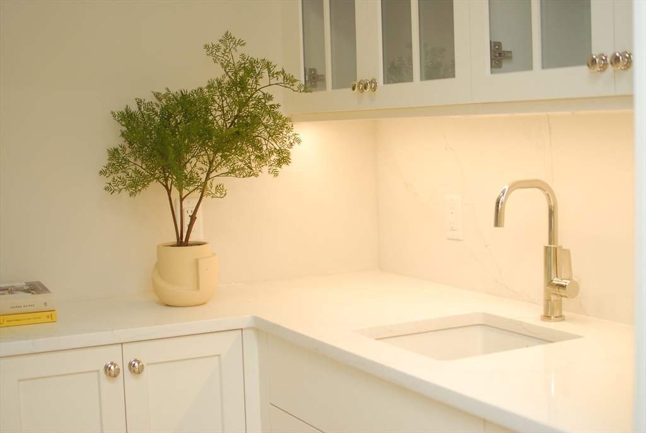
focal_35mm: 52
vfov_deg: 25.8
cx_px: 323
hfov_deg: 37.8
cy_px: 216
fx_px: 943
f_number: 2.5
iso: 400
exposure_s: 1/80
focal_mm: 35
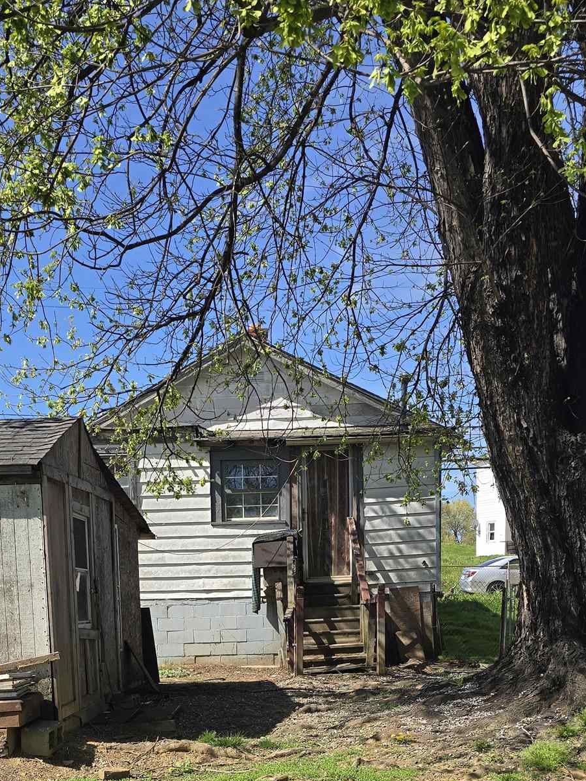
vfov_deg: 39.1
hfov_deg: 32.8
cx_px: 235
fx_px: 993
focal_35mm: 44
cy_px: 737
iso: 12
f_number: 1.7
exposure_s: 1/599
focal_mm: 6.3
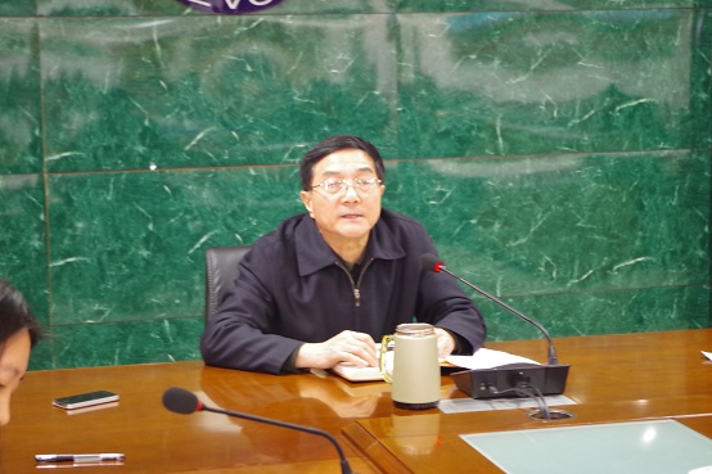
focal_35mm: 82
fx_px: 1621
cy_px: 237
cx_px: 356
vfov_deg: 16.6
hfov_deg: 24.8
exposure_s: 1/6
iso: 1600
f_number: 5.6
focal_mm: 55
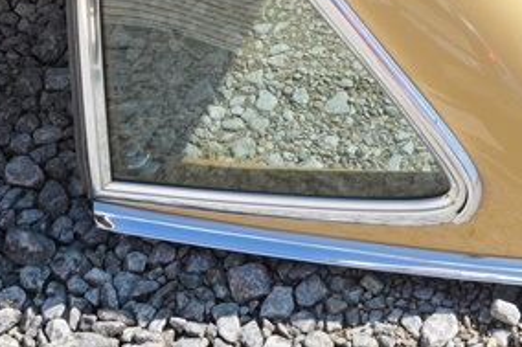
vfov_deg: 14.6
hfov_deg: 22.0
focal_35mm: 92
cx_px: 353
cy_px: 20
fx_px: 1334
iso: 110
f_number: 8
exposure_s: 1/250
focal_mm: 29
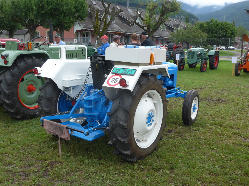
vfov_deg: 39.7
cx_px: 124
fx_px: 259
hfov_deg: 51.4
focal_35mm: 36
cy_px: 93
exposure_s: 1/640
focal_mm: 7.5
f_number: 2.8
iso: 80
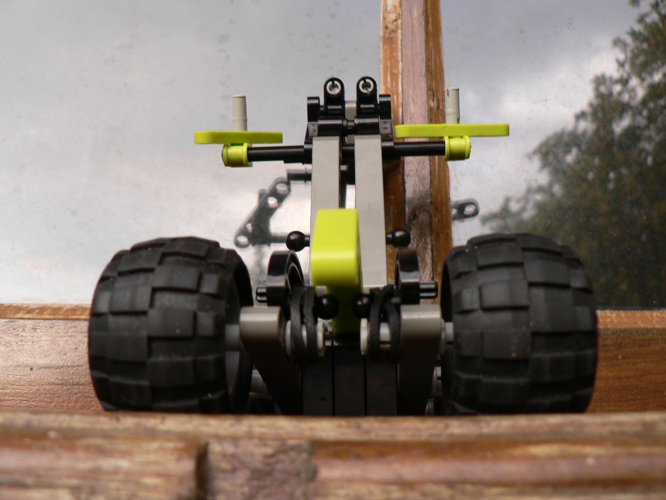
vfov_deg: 39.7
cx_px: 333
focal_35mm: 36
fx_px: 693
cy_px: 250
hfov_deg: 51.4
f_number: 2.8
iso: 80
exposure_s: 1/25
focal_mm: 6
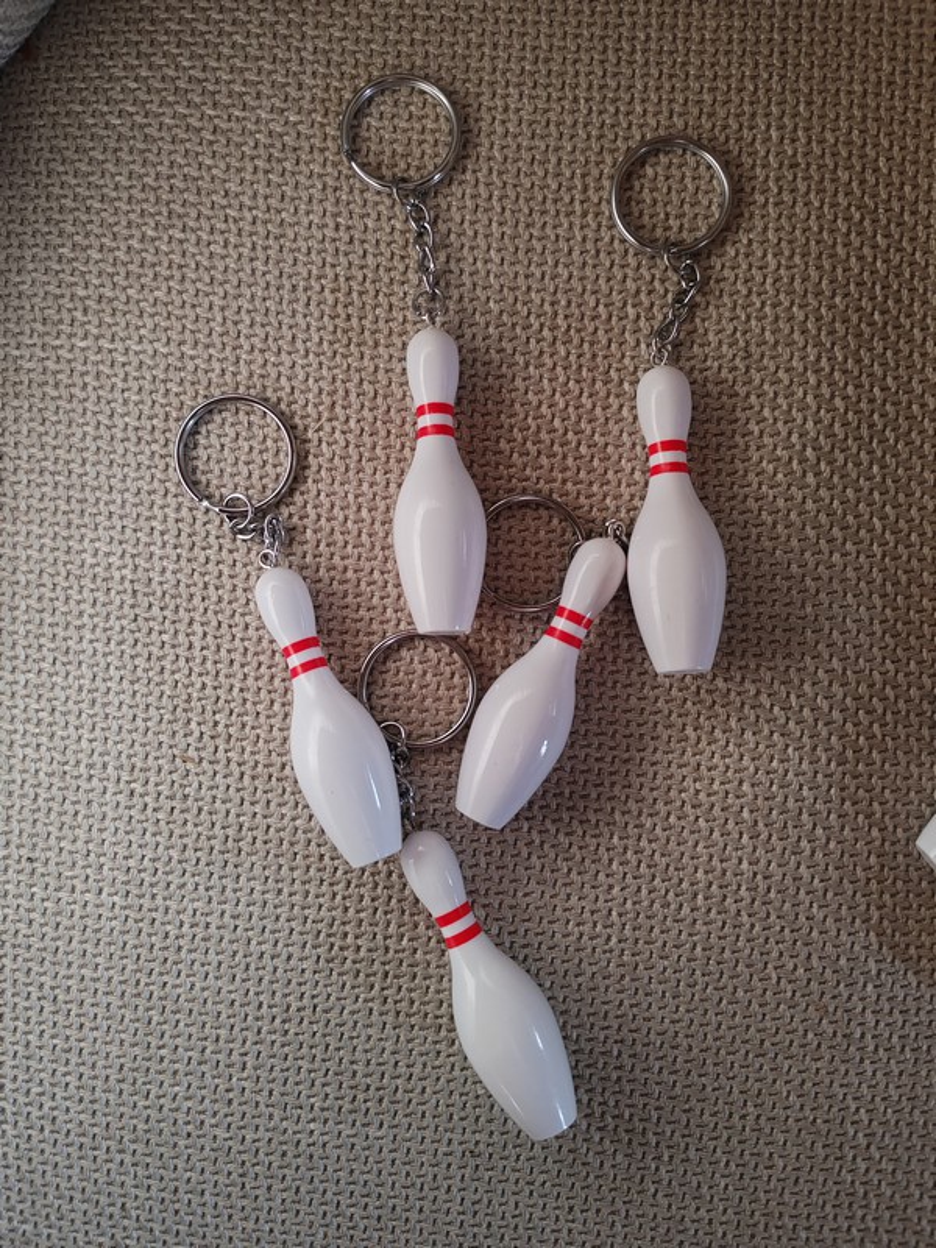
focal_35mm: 27
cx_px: 468
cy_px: 624
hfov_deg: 51.4
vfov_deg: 65.3
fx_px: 973
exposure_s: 1/33
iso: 2000
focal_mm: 6.12
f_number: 1.9
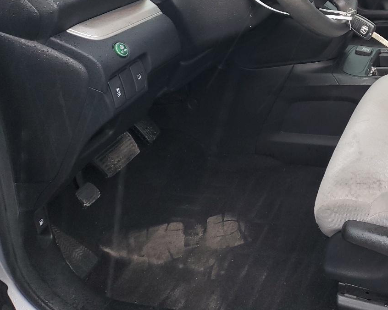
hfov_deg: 35.9
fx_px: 551
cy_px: 64
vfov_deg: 30.7
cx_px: 366
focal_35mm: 48
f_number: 1.5
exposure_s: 1/50
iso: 73
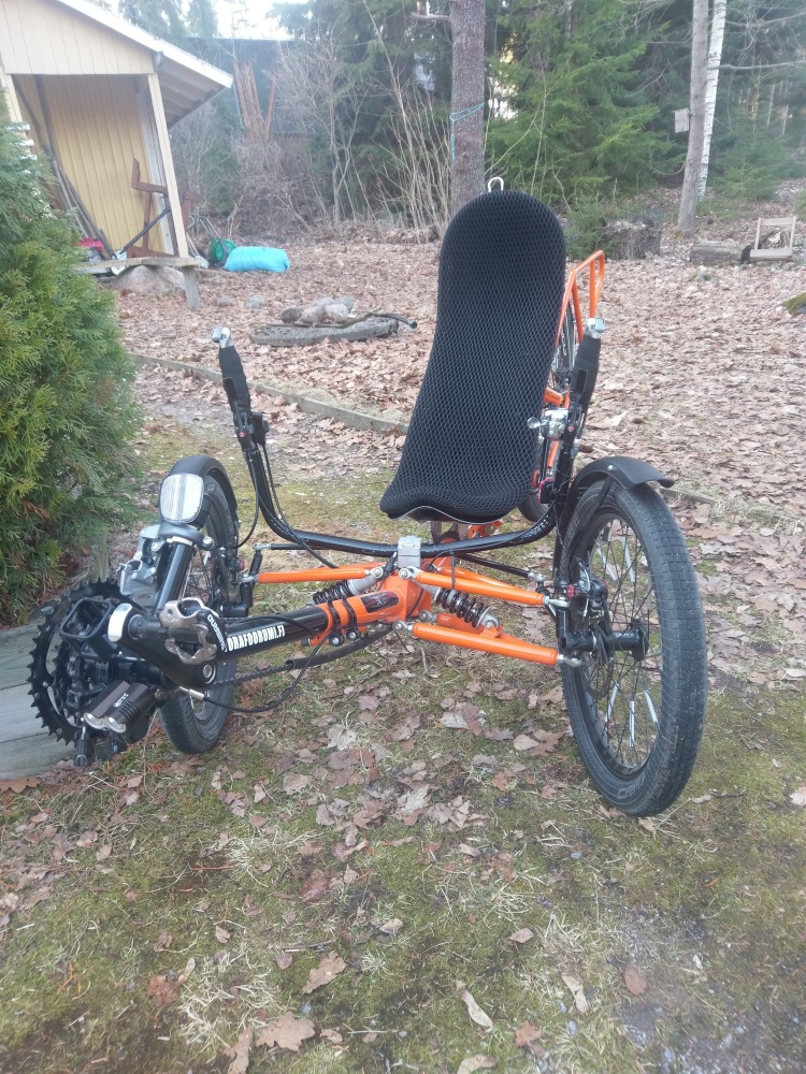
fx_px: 807
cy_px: 537
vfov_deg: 67.3
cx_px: 403
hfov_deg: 53.1
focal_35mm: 26
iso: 160
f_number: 1.8
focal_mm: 4.58
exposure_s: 1/50
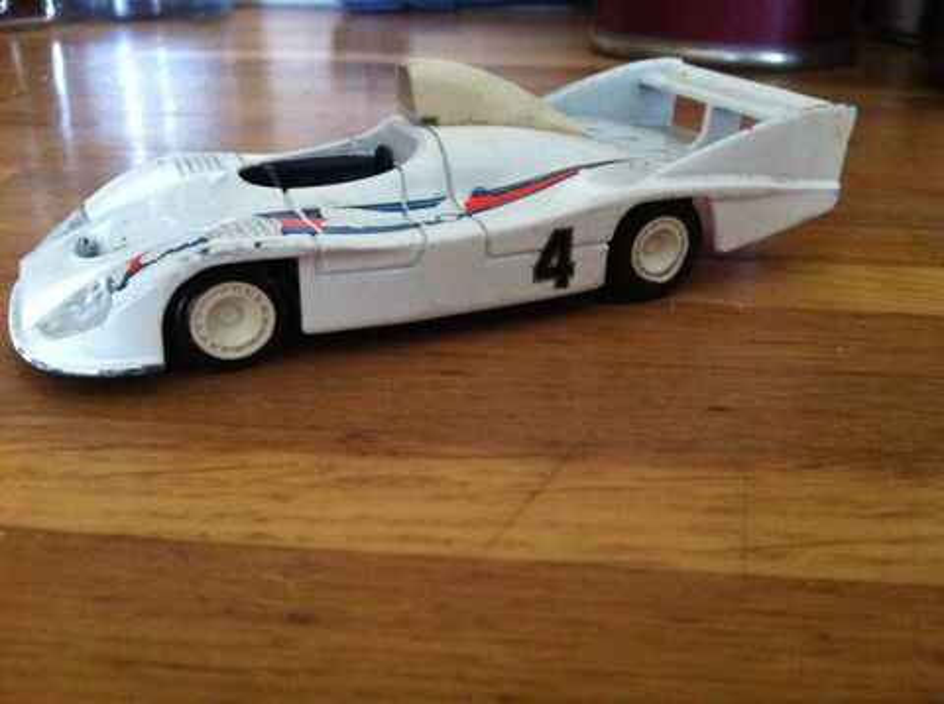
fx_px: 953
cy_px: 352
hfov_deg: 52.7
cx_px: 472
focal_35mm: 35
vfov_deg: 40.6
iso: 640
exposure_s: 1/17
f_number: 2.8
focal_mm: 3.85
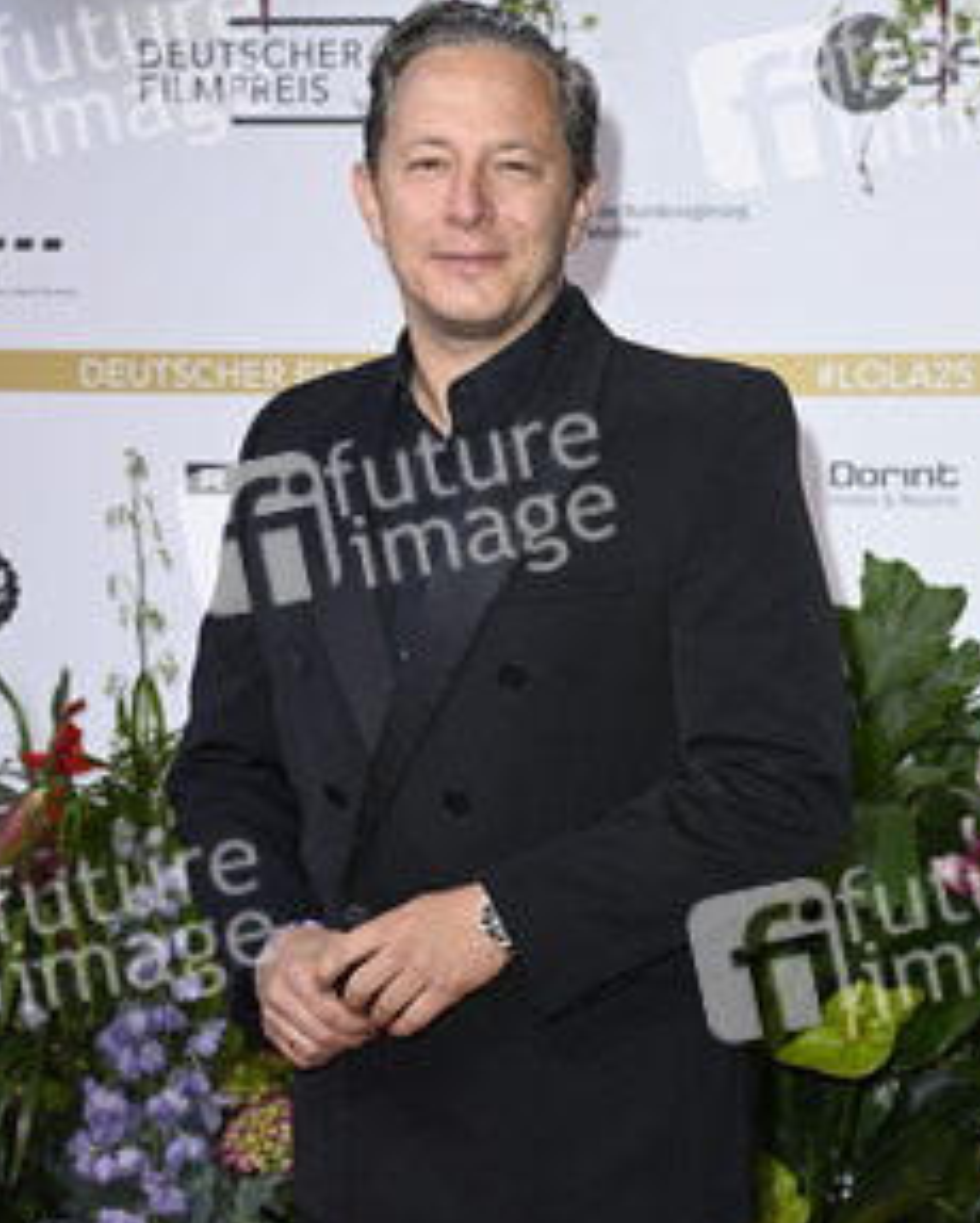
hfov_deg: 14.4
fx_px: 3875
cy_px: 729
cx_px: 520
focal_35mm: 107
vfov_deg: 17.9
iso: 640
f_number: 6.3
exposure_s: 1/250
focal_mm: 82
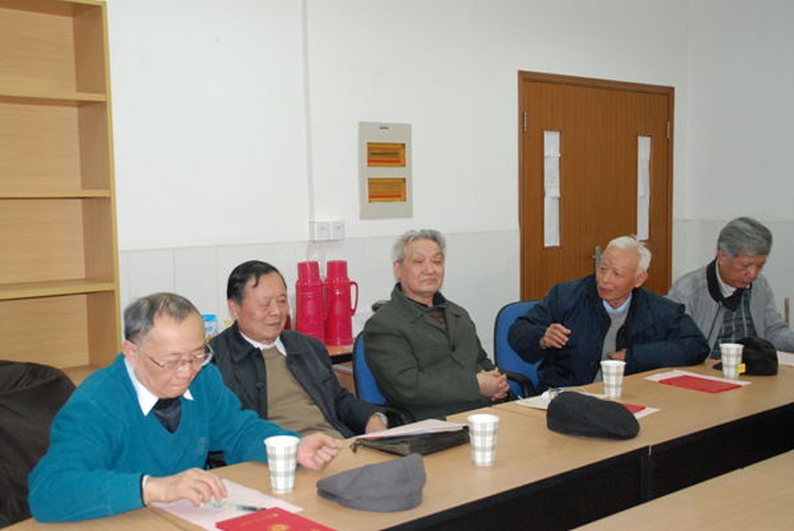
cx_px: 397
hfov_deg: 46.4
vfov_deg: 32.0
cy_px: 266
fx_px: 927
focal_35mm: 42
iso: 1250
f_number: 5.6
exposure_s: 1/60
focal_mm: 28
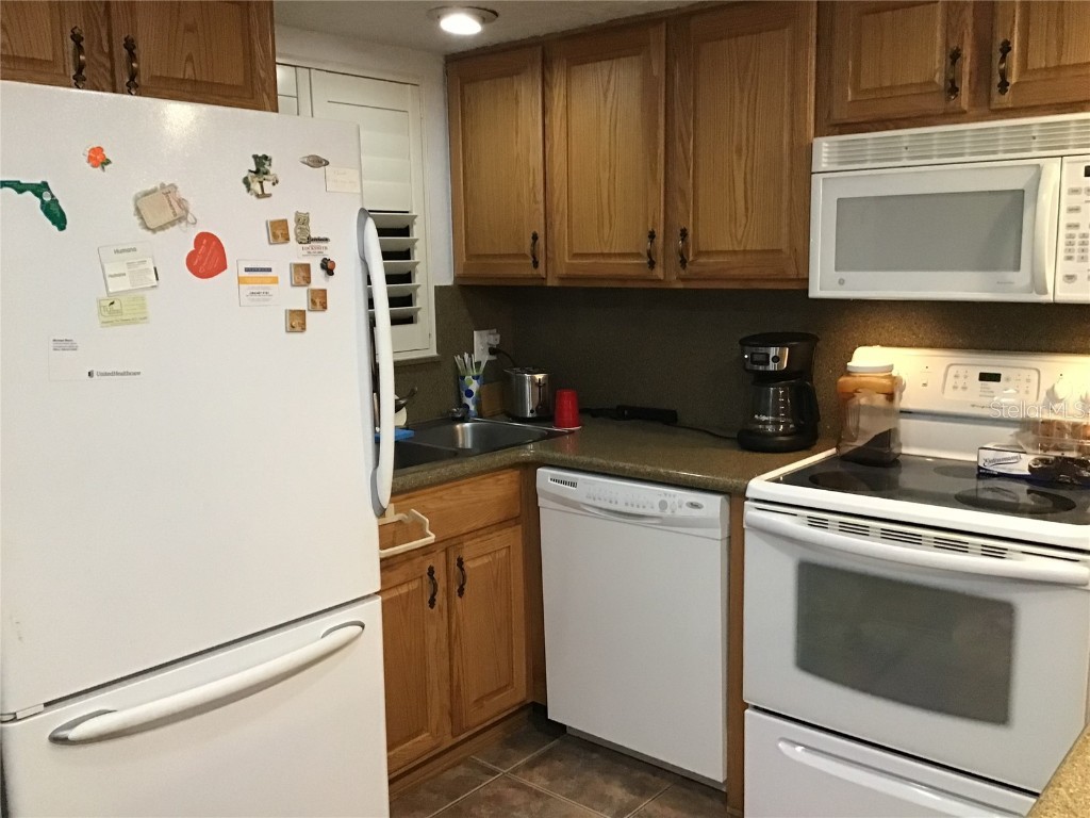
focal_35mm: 31
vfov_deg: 45.4
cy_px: 409
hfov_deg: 58.4
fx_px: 976
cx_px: 545
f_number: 2.4
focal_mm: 3.3
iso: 200
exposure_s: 1/24
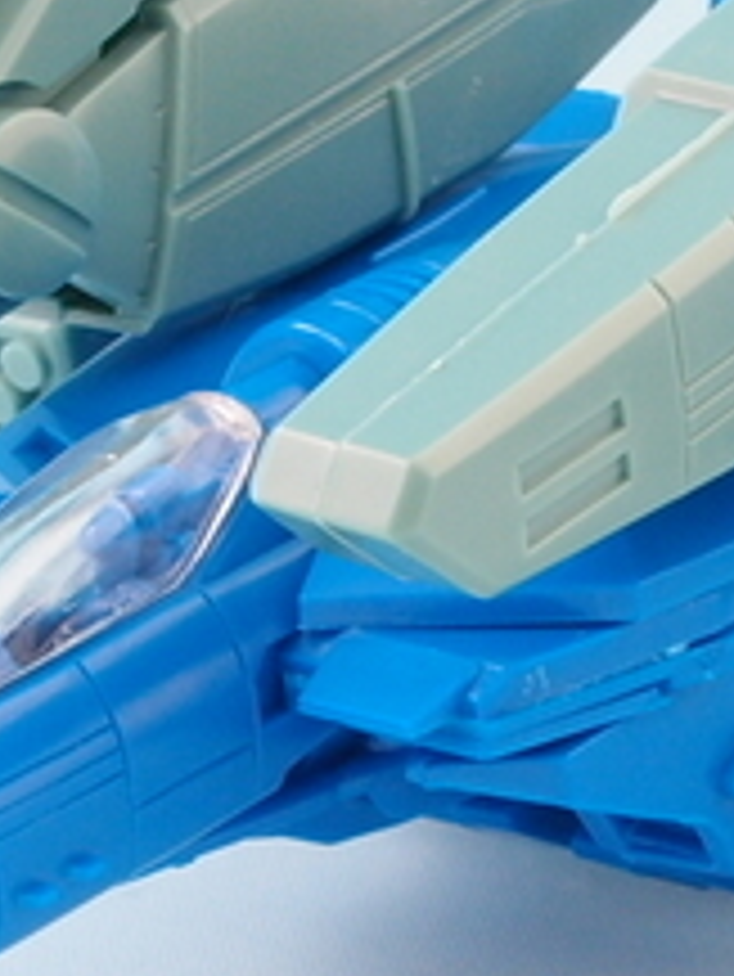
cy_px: 657
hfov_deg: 9.8
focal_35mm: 151
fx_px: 4265
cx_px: 554
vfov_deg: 13.1
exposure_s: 1.6
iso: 100
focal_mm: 8.99
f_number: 8
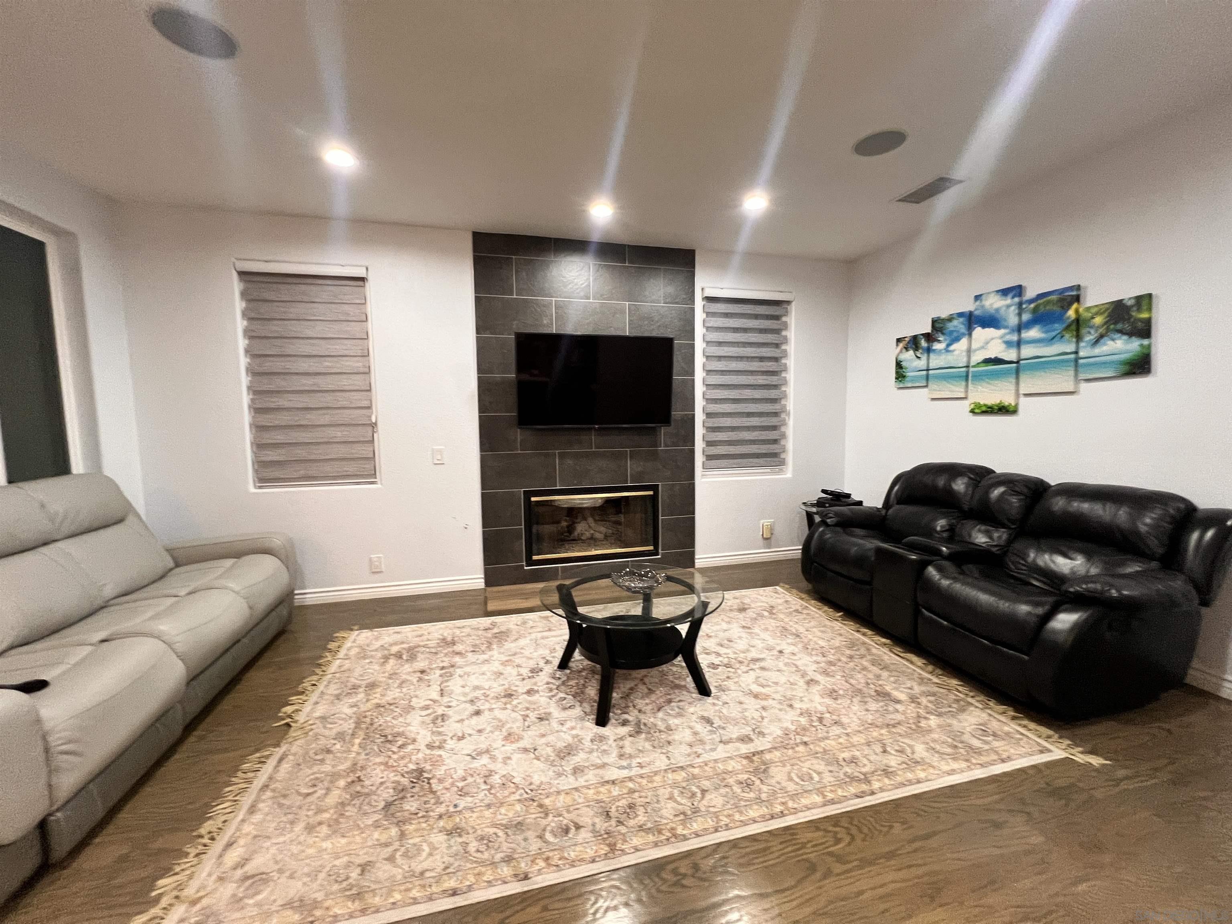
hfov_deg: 106.2
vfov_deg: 89.9
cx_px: 616
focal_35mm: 13
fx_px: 463
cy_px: 462
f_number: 1.8
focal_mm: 1.57
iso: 250
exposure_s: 1/60
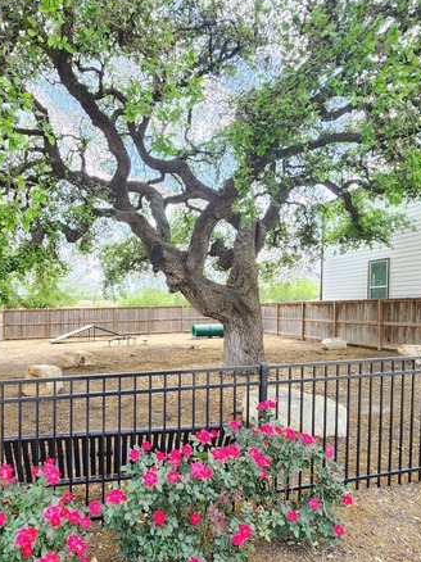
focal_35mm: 19
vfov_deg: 84.2
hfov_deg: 68.1
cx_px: 172
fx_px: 308
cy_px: 319
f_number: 2.2
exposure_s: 1/148
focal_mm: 2.2
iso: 50
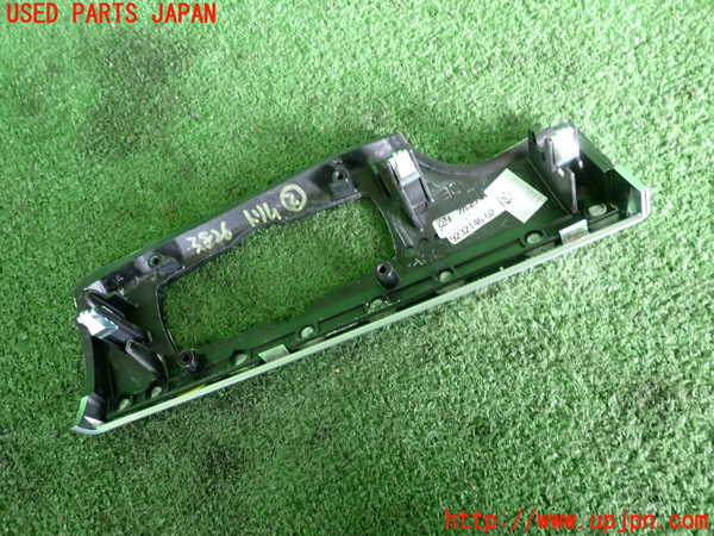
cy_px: 268
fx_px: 516
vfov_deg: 54.9
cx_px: 357
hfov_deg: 69.4
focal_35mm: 25
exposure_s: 1/30
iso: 400
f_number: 2
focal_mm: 4.5
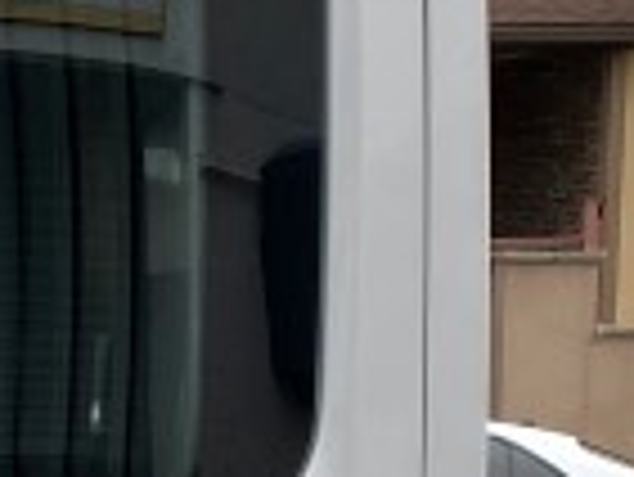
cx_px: -850
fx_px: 3465
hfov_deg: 9.4
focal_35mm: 189
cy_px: 688
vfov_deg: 7.7
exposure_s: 1/360
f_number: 1.8
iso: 32
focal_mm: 4.25
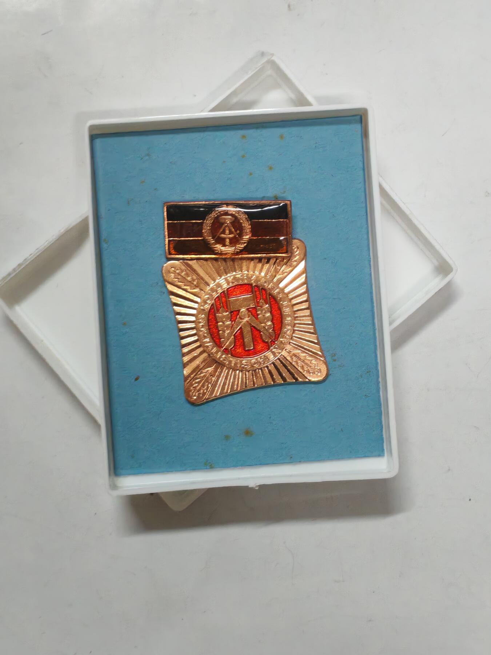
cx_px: 246
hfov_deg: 21.6
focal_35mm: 68
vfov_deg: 28.6
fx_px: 1286
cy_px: 328
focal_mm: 5.52
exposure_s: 1/33
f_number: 1.95
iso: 800
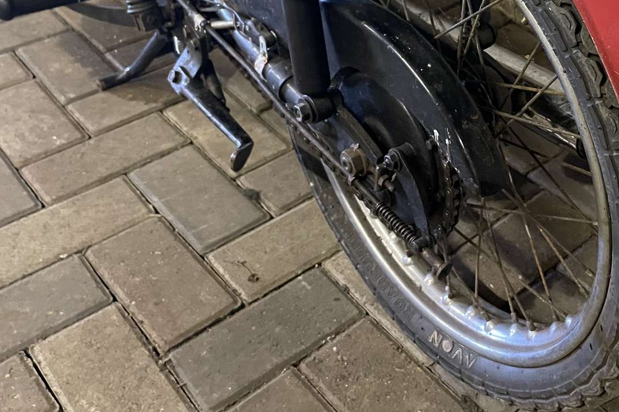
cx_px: 500
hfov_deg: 38.7
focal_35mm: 49
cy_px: -2
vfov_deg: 26.1
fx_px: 842
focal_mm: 4.2
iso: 640
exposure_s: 1/25
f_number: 1.6
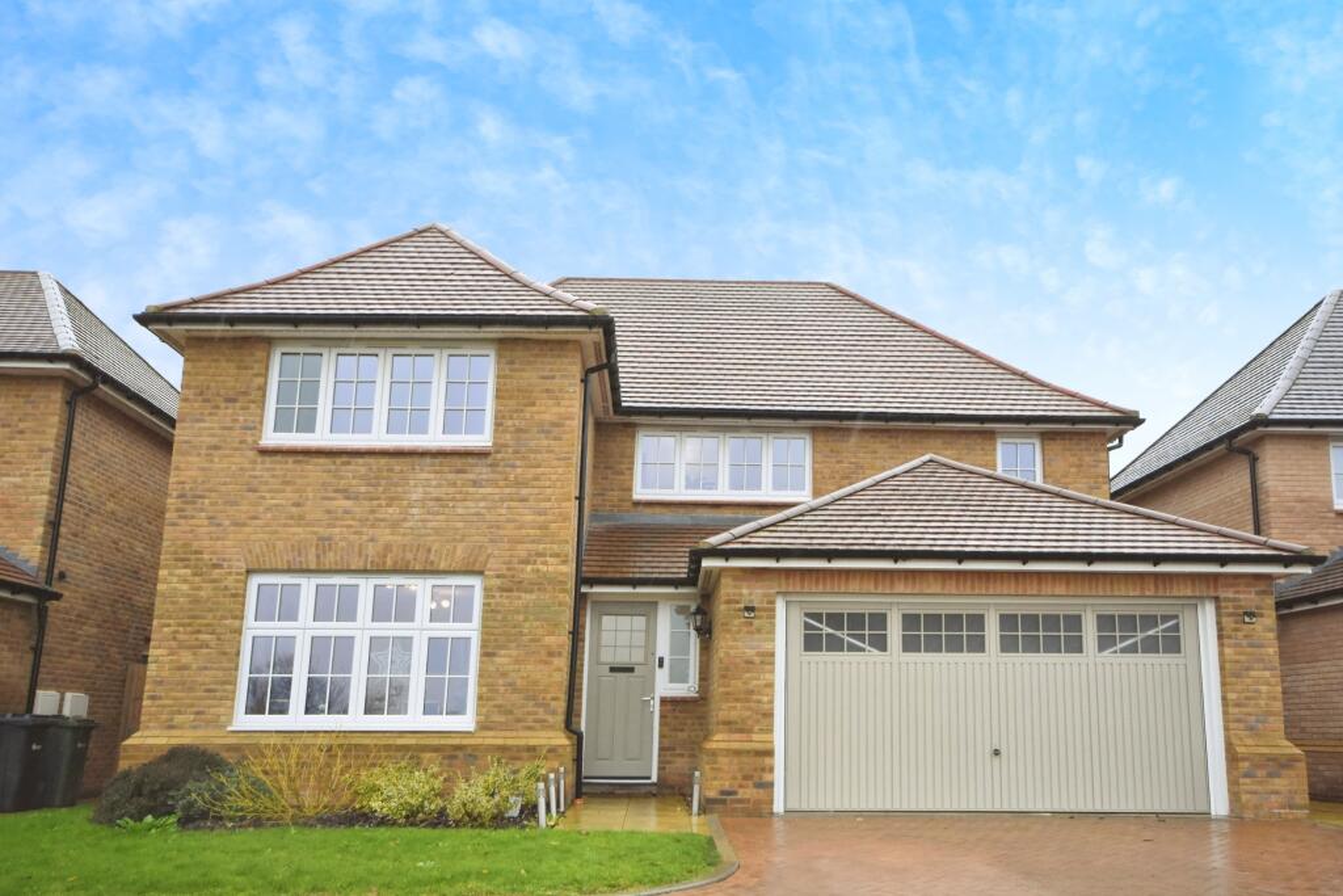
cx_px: 672
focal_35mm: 27
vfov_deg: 47.9
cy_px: 448
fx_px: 1007
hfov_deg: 67.4
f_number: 8
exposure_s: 1/125
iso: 1250
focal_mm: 18
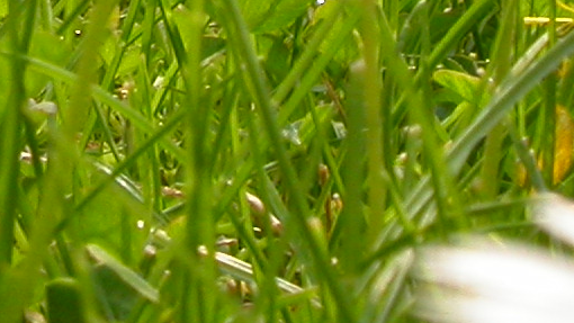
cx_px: -38
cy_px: 37
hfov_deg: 9.4
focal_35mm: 228
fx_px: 3471
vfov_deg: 5.3
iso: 100
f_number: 7.2
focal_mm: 9.8
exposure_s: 1/125
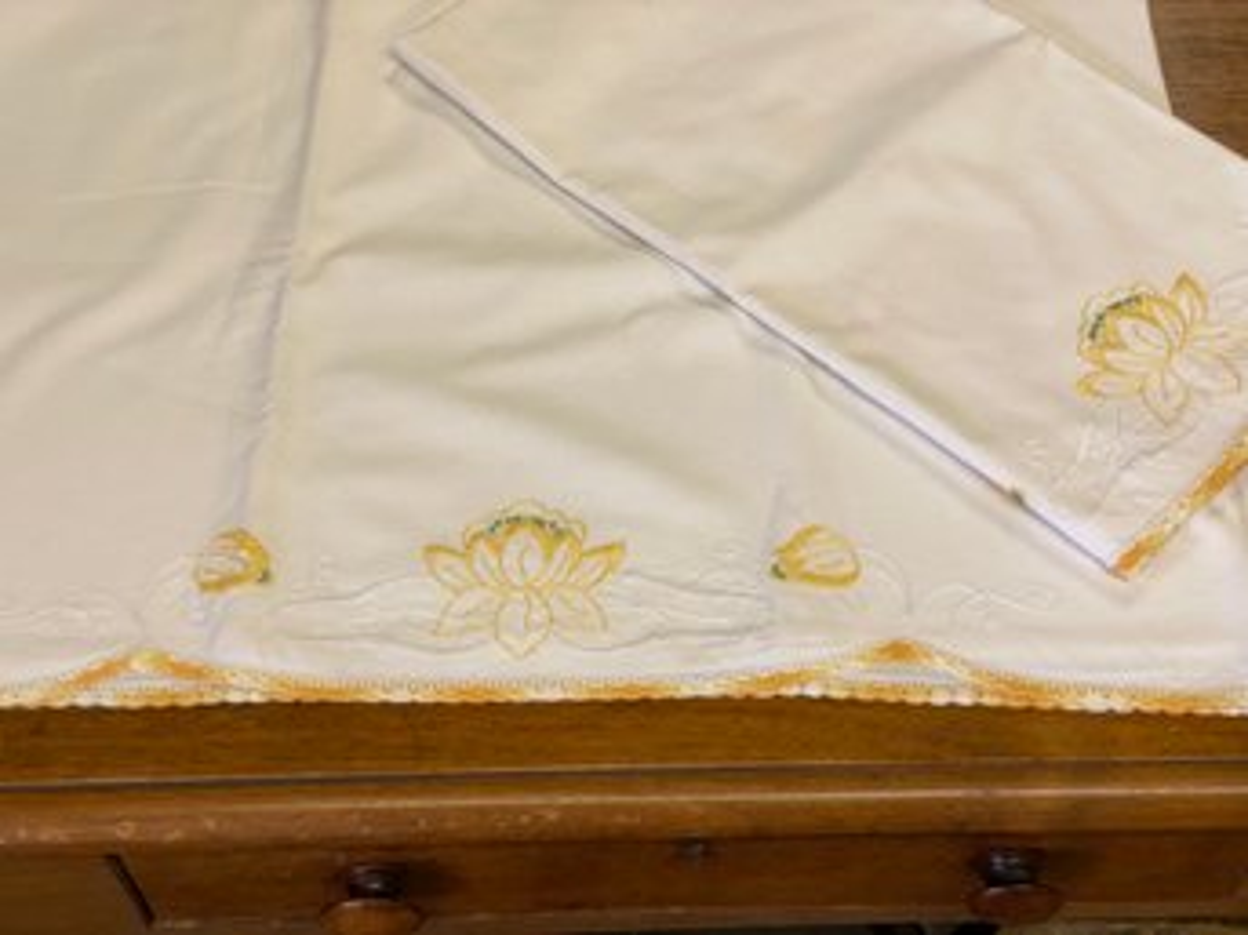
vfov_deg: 28.0
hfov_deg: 36.8
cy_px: 468
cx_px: 624
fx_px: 1874
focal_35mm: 52
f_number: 2
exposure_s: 1/60
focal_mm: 6
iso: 125
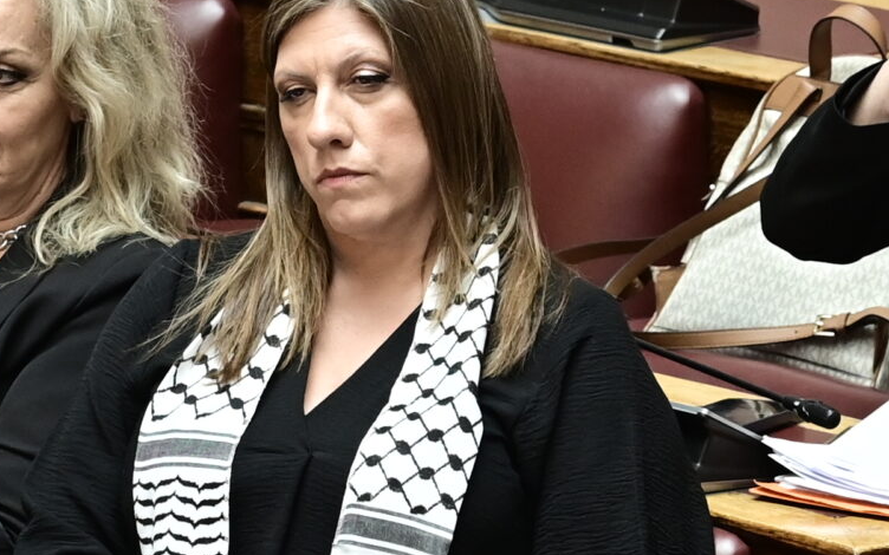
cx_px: 257
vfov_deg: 2.7
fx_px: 11823
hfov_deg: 4.3
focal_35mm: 488
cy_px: 295
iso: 800
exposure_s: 1/250
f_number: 5
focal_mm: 200
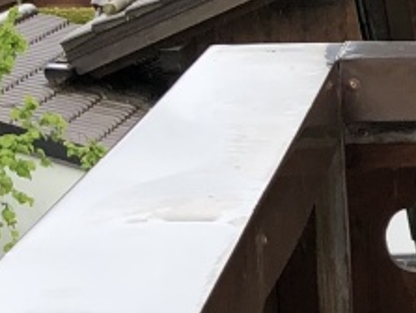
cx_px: 944
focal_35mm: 188
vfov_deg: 7.8
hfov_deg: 9.5
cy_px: 381
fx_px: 2263
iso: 20
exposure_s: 1/192
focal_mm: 3.99
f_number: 1.8
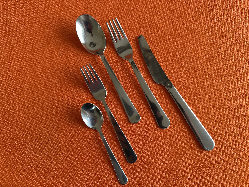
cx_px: 124
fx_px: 173
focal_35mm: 24
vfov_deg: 56.8
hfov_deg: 71.6
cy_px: 94
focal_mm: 6.86
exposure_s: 1/97
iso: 250
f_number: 1.78
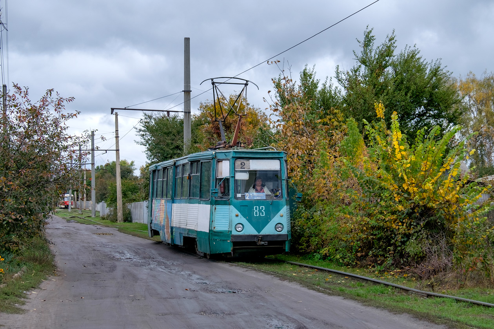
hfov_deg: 32.4
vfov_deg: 21.9
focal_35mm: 62
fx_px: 851
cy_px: 164
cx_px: 247
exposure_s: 1/400
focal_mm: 41.3
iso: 500
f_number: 4.5
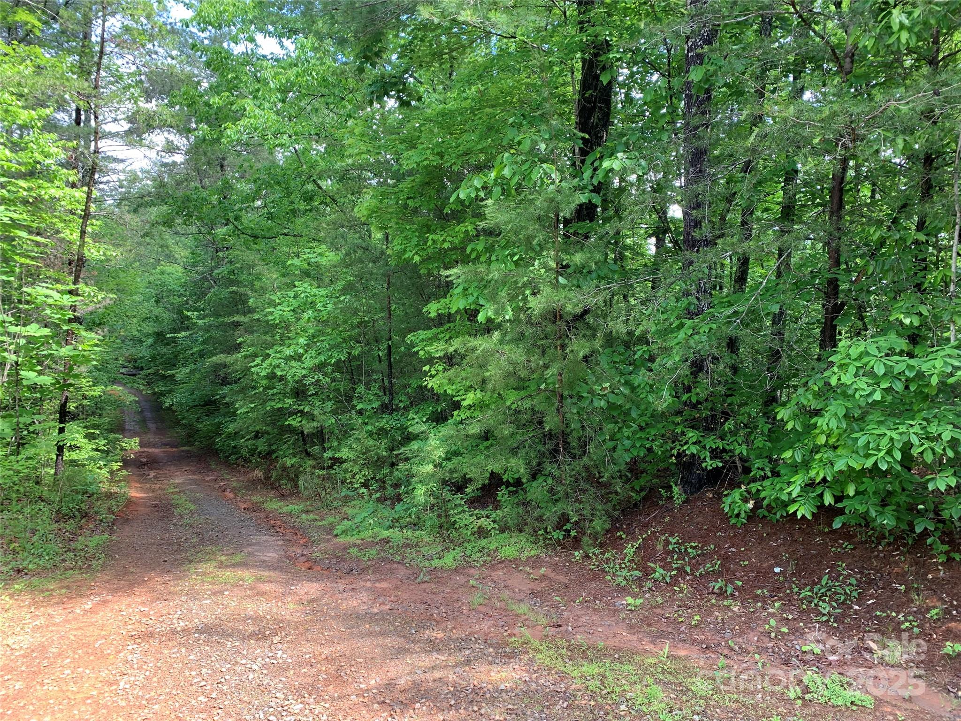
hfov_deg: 67.3
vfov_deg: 53.1
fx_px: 722
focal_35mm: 26
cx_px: 480
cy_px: 360
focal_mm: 4.25
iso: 40
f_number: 1.8
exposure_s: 1/122
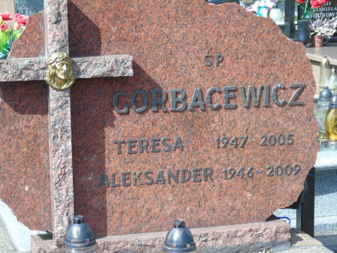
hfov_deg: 20.9
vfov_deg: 15.7
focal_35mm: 94
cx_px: 168
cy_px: 126
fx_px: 915
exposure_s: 1/160
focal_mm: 17
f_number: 4.3
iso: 80
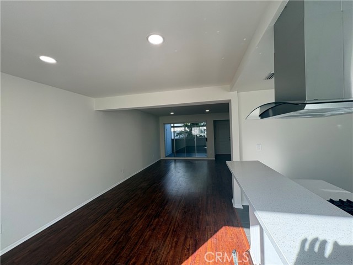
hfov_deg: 102.1
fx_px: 143
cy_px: 132
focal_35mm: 14
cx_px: 176
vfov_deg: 85.7
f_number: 2.2
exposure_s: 1/176
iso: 64
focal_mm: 2.22
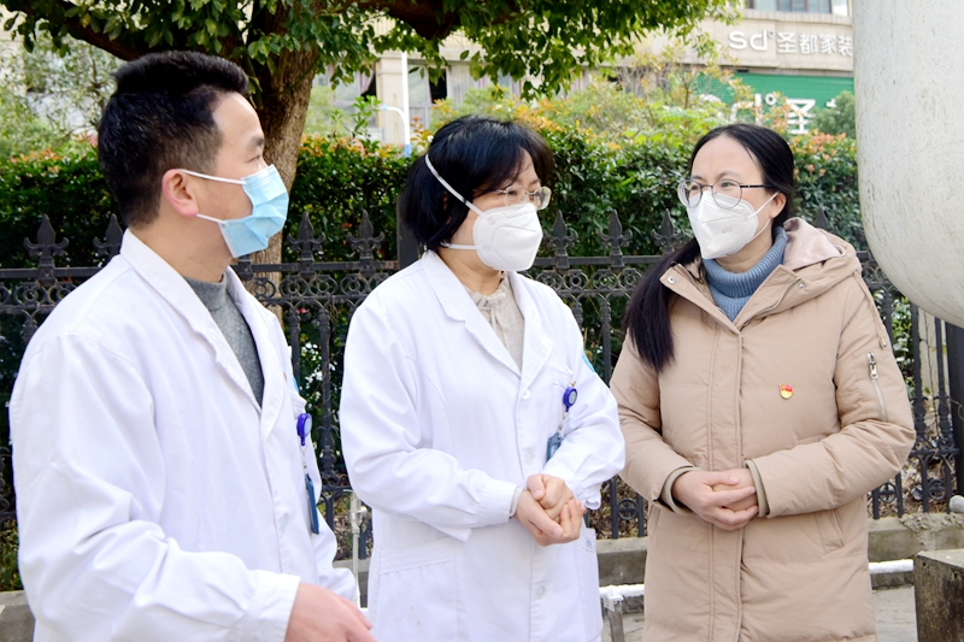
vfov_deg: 30.5
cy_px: 321
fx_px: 1178
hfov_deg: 44.5
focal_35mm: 44
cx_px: 482
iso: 1000
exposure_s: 1/250
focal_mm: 44
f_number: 8
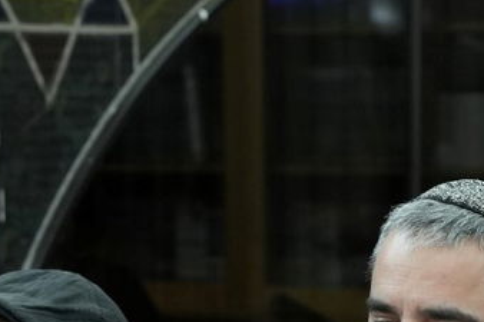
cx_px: 417
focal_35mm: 236
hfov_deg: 8.7
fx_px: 3177
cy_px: 494
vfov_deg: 5.7
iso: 1600
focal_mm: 57.1
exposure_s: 1/200
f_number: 4
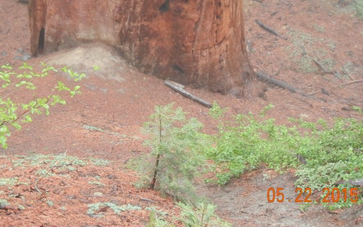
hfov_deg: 34.5
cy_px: 19
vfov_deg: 21.5
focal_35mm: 59
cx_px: 153
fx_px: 584
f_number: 3.6
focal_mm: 6.2
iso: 400
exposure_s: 1/44.5
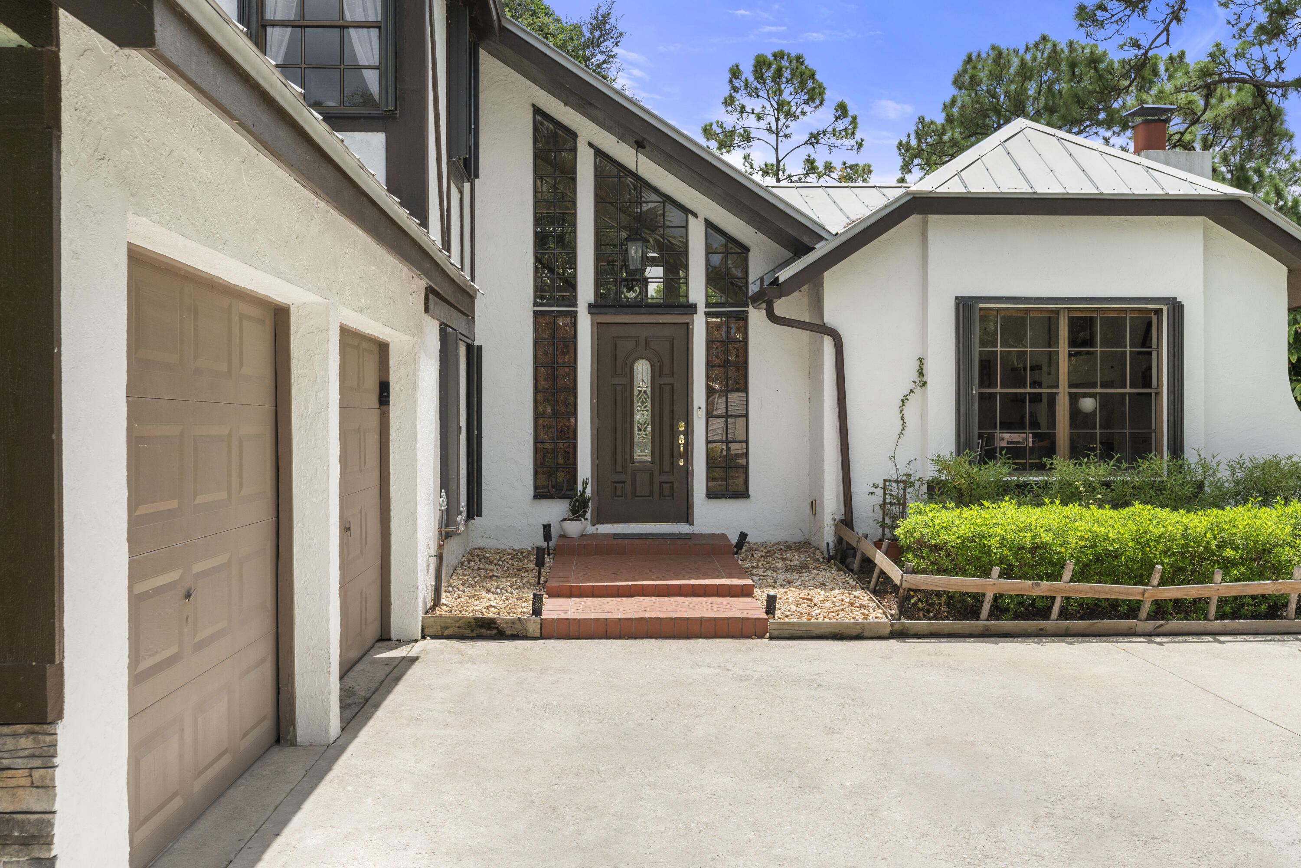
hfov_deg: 54.4
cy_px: 434
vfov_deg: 37.9
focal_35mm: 35
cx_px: 650
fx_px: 1265
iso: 640
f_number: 9
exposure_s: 1/800
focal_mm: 35
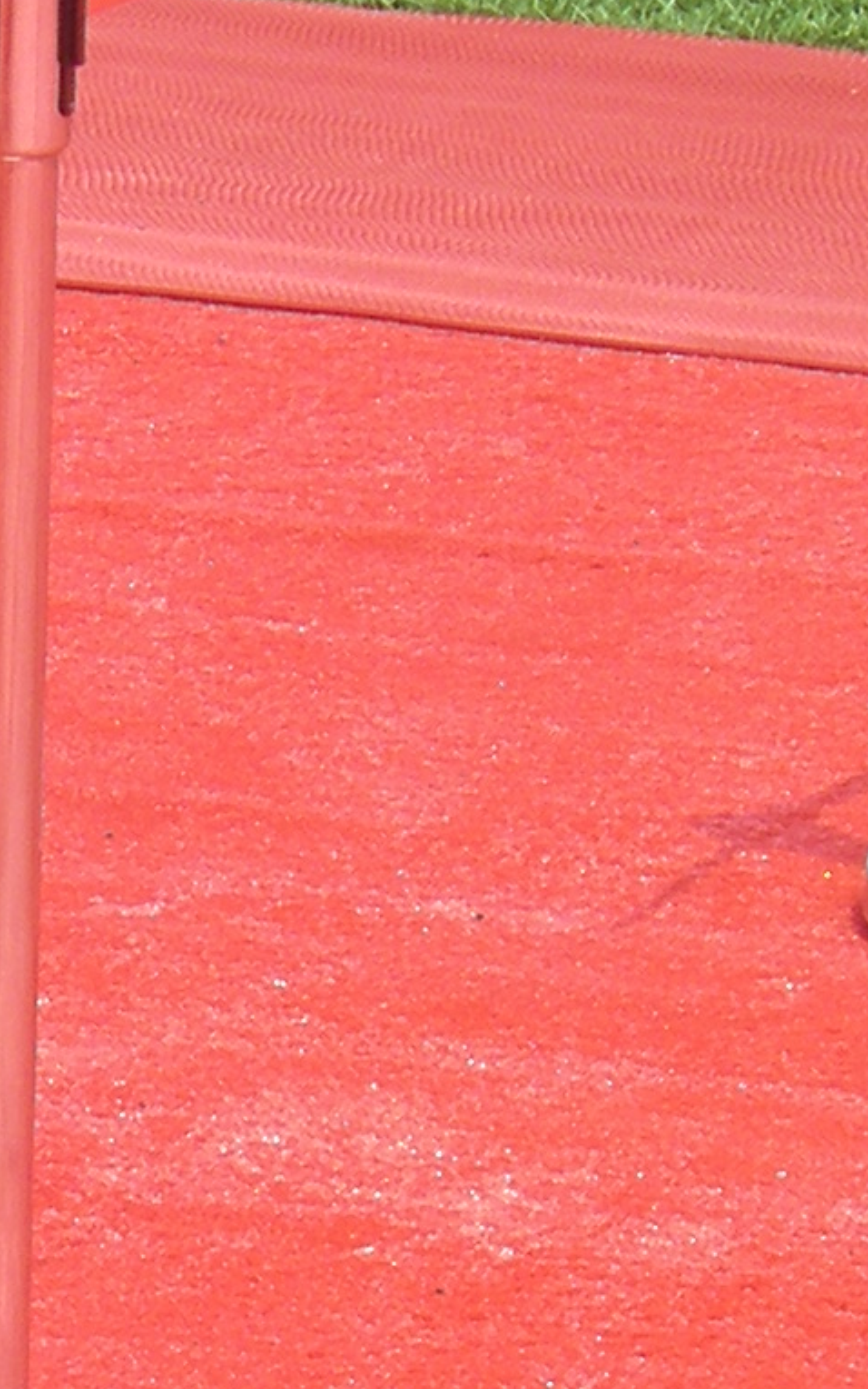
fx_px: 21919
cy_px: 1211
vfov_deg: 3.6
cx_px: -819
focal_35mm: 579
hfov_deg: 2.3
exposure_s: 1/250
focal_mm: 21.1
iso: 64
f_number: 4.2
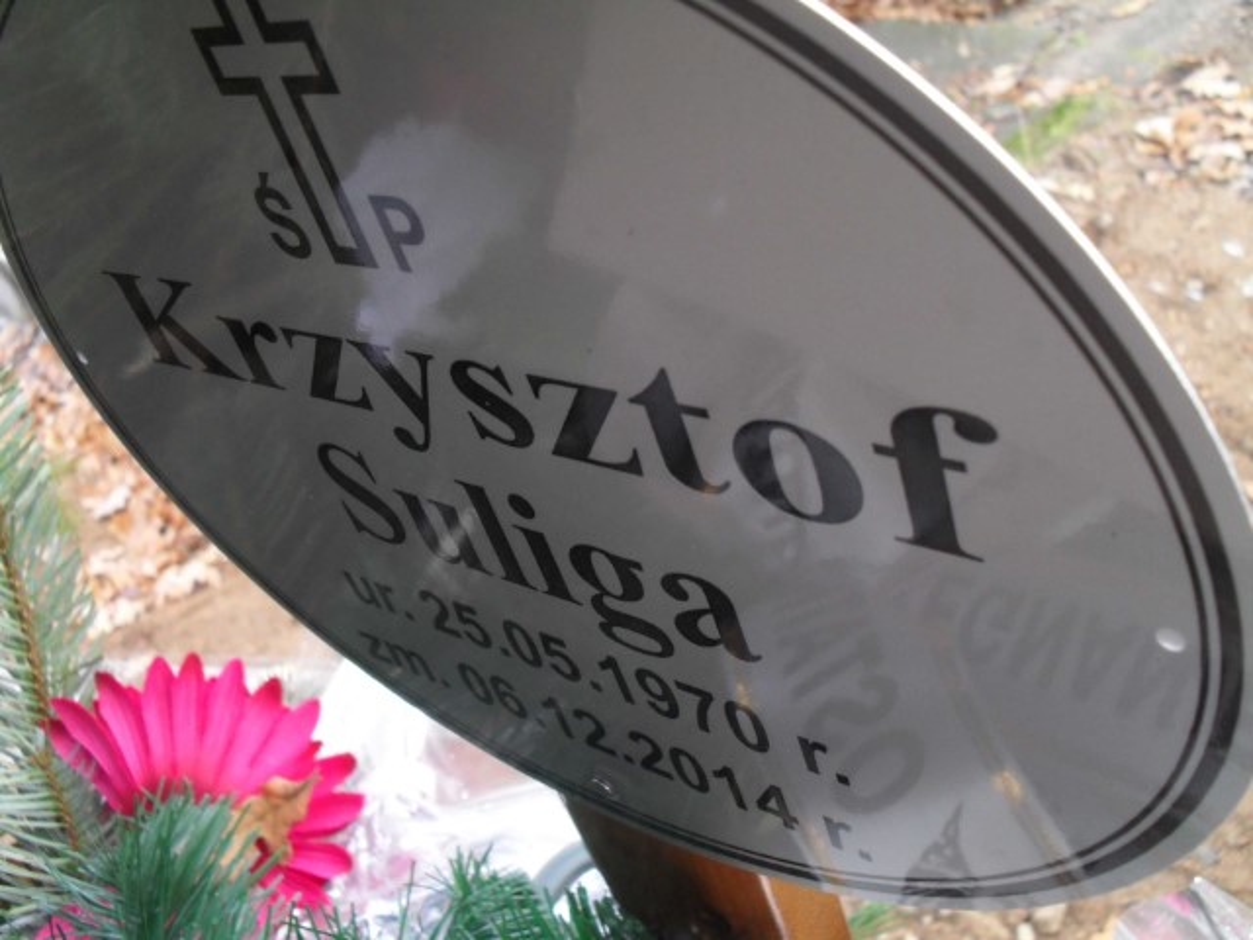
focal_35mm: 35
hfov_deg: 52.6
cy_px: 470
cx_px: 626
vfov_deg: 40.7
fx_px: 1267
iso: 120
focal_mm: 6.3
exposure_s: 1/45
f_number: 3.2
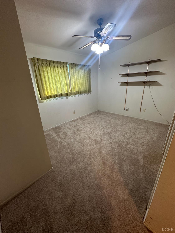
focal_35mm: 14
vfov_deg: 102.1
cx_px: 88
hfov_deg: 85.7
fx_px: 94
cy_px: 116
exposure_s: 1/60
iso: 200
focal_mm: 2.22
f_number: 2.2
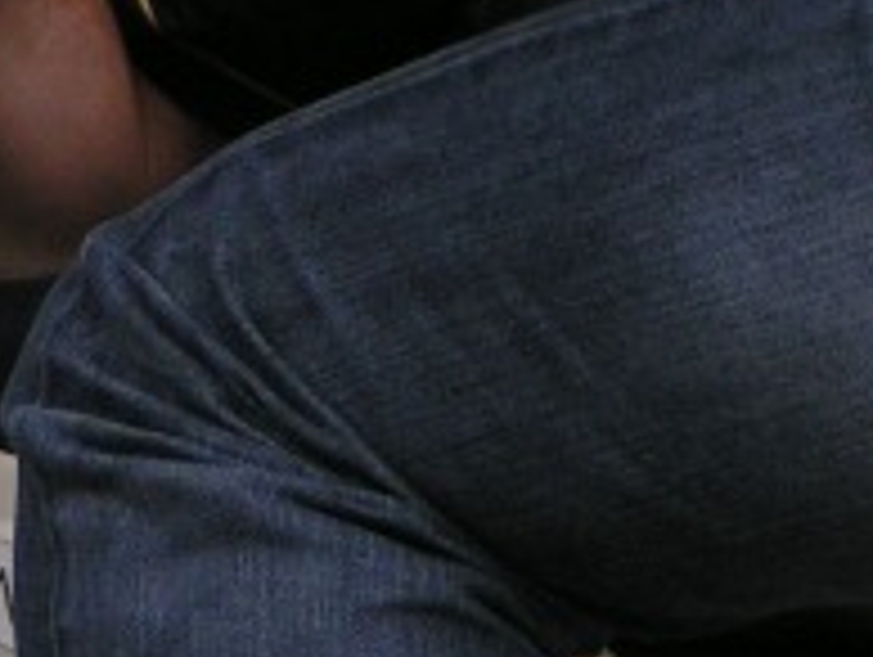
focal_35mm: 540
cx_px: -778
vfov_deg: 2.8
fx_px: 13635
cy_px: 734
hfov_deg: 3.6
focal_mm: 20
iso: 100
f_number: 3.5
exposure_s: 1/250
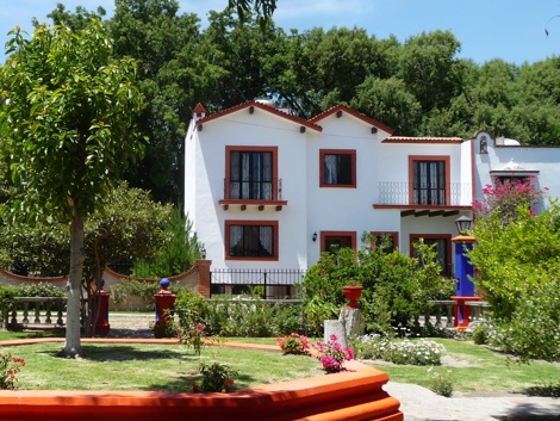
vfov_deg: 29.7
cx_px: 157
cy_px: 209
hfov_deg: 38.1
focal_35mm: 49
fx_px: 793
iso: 100
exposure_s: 1/640
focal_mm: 5.3
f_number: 3.5
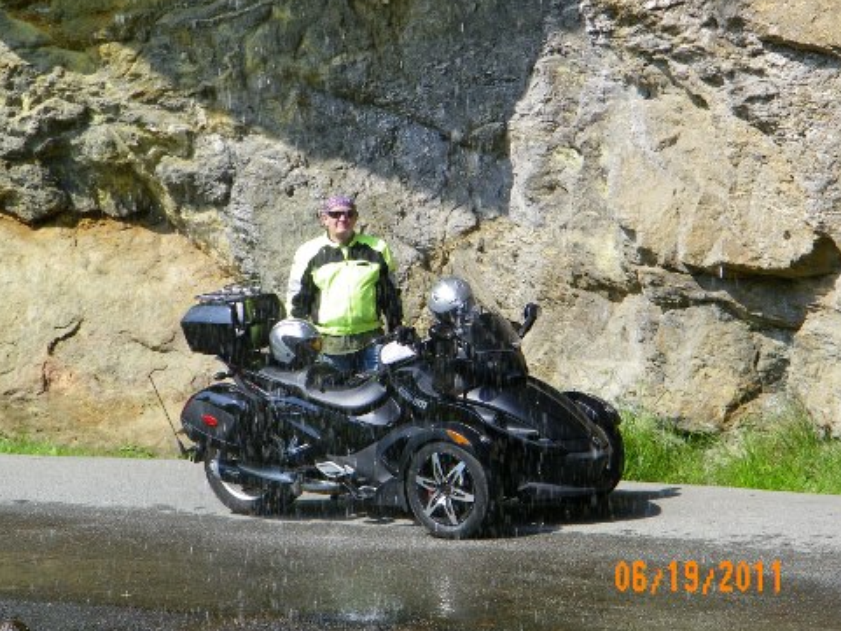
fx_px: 3791
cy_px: 319
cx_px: 430
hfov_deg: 12.7
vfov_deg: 9.5
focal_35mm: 156
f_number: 5
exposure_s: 1/320
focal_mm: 26.8
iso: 80
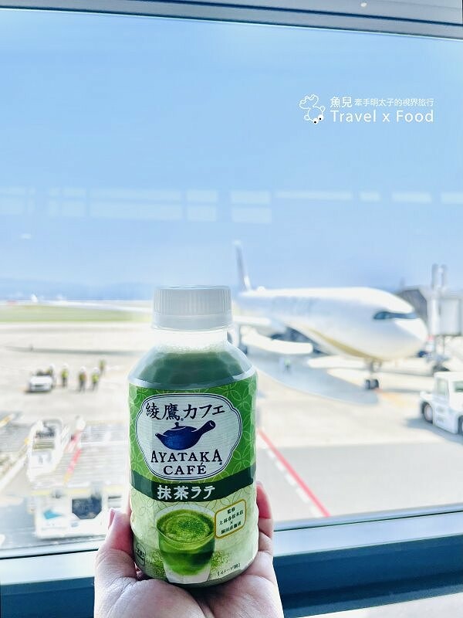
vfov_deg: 67.3
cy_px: 309
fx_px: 464
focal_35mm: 26
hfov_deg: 53.1
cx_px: 232
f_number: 1.6
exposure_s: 1/500
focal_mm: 4.2
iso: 32
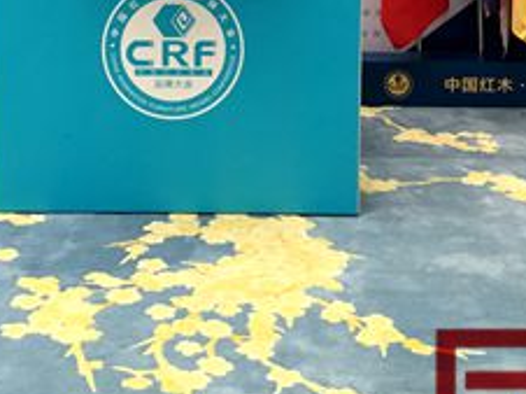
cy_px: -54
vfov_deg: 18.3
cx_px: 198
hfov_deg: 25.3
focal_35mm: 77
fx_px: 1169
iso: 100
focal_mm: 4.15
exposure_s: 1/33
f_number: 2.2
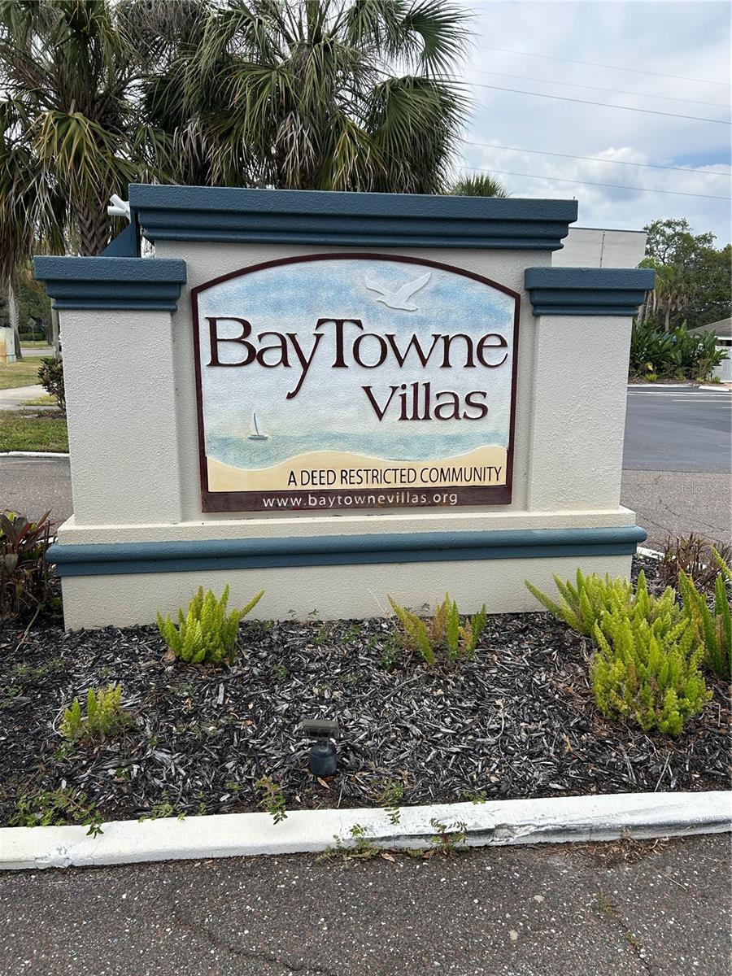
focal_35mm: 26
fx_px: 733
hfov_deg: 53.1
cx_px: 366
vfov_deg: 67.3
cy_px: 488
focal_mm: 5.7
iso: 50
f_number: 1.5
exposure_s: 1/2252
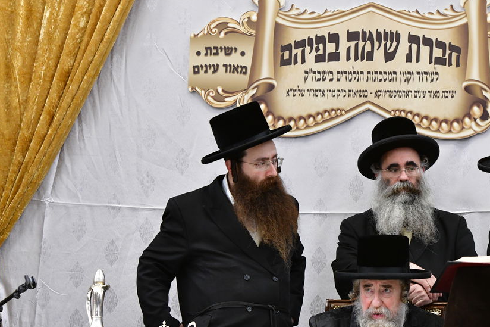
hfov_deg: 17.1
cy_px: 179
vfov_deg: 11.5
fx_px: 1619
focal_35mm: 119
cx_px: 366
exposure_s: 1/100
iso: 3200
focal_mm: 70
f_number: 5.6
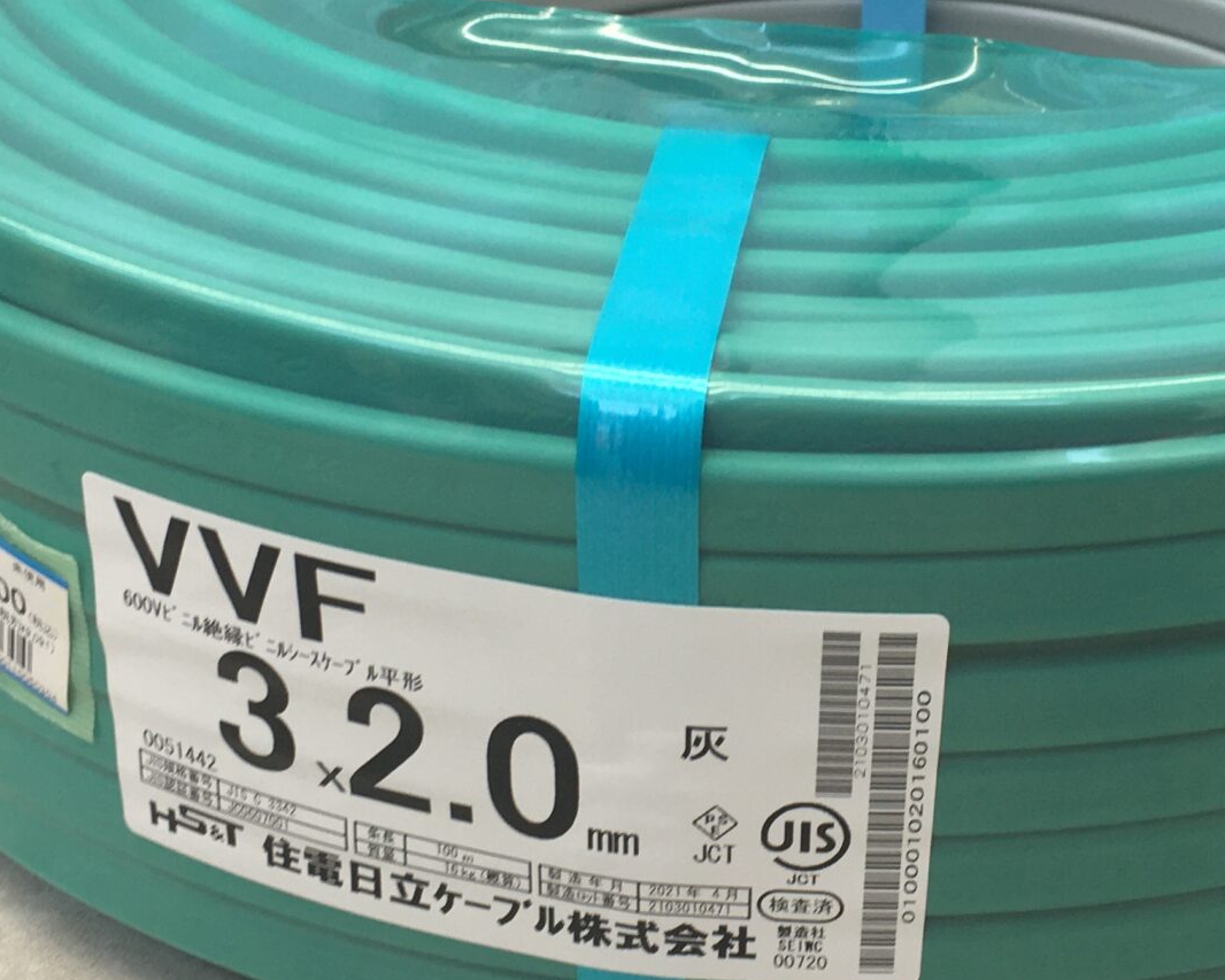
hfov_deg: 27.7
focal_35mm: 68
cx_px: 822
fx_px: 2466
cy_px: 369
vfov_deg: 22.4
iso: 32
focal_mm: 4.15
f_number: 2.2
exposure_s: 1/60
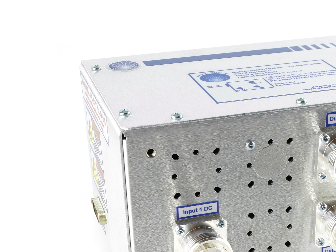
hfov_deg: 24.8
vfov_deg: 18.8
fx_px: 757
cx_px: 250
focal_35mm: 78
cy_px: 183
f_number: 11
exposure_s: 1/60
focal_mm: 30
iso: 400
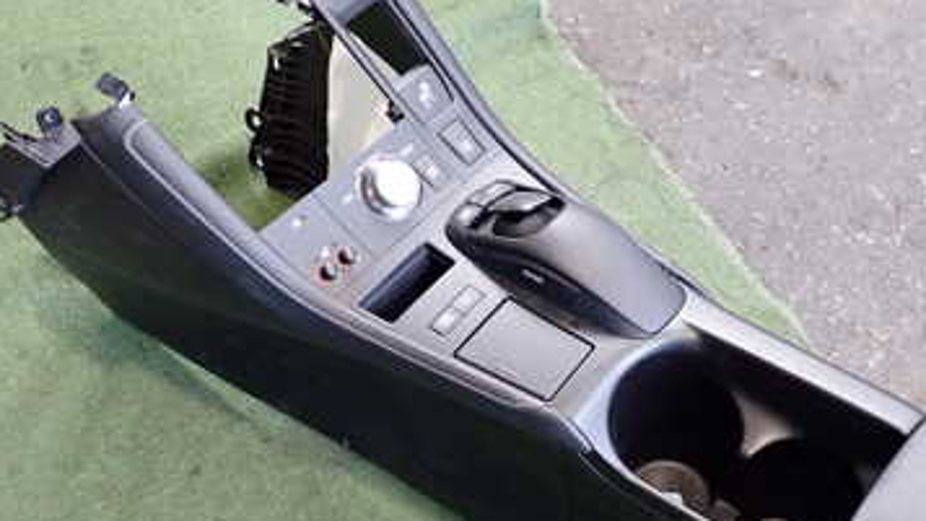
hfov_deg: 37.4
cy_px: 394
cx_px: 630
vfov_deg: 21.6
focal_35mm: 55
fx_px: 1351
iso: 250
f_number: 2.3
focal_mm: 5.4
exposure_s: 1/30
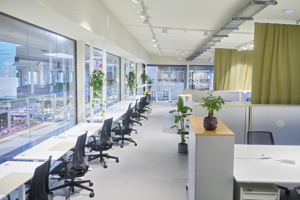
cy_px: 100
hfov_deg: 54.5
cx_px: 150
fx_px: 291
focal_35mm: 35
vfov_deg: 37.8
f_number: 1.8
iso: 1000
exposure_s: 1/320
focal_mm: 35
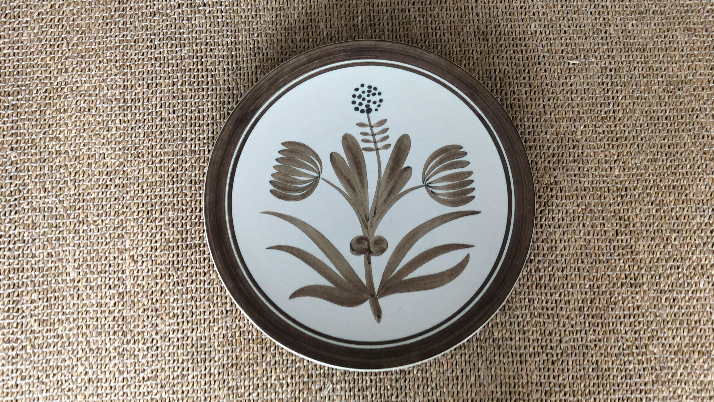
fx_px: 663
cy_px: 195
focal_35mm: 35
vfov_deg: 33.7
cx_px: 358
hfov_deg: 56.6
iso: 64
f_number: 2.4
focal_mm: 3.3
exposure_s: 1/25
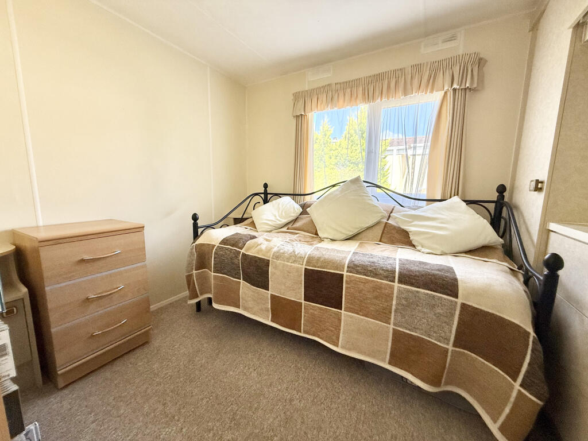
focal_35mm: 14
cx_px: 294
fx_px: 238
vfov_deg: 85.7
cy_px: 220
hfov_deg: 102.1
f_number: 2.2
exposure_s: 1/99
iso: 125
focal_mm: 2.22
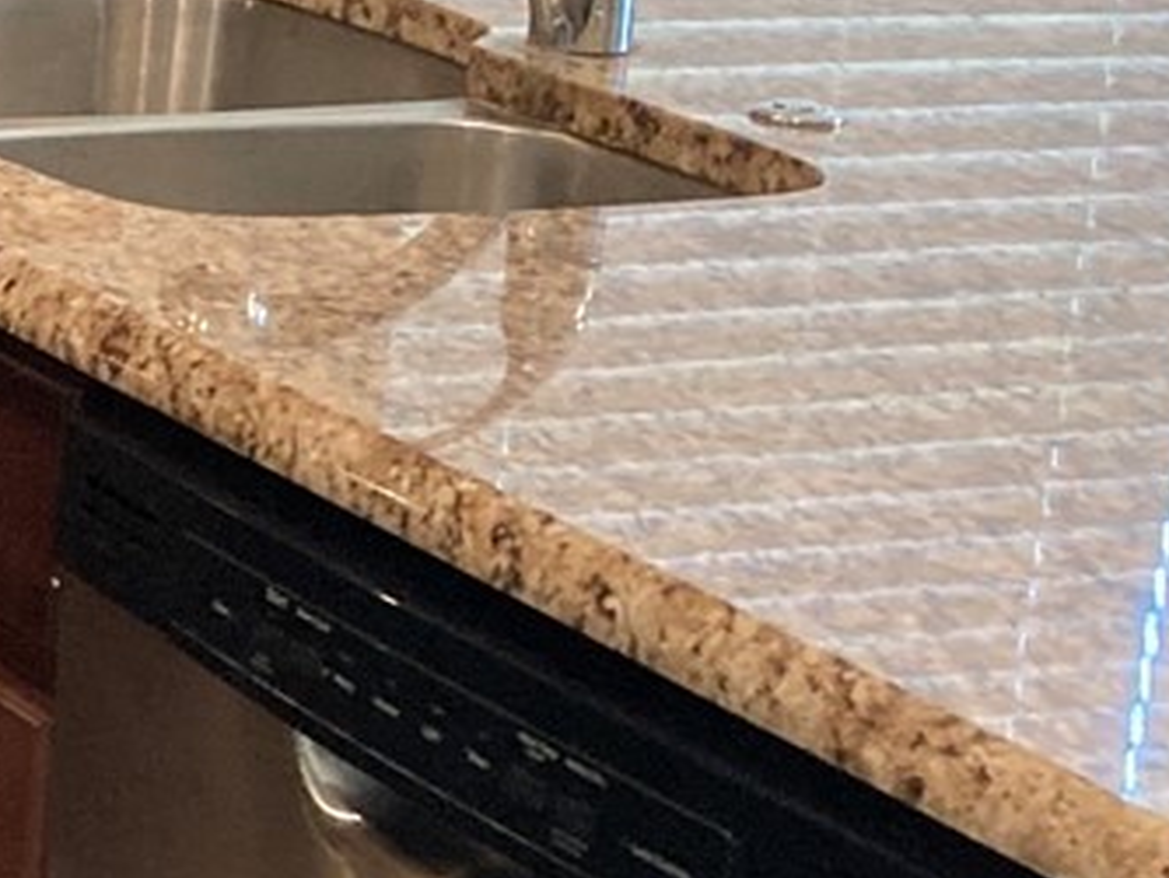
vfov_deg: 11.1
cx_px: -1144
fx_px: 4529
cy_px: 353
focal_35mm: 134
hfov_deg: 12.9
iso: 250
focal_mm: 3.99
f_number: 1.8
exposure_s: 1/40
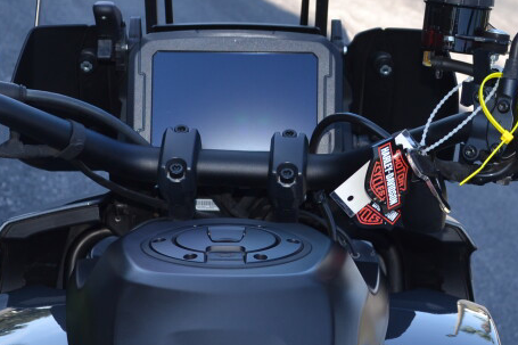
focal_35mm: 87
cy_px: 162
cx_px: 257
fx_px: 1251
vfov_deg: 15.7
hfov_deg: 23.4
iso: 100
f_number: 5
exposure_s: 1/200
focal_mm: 22
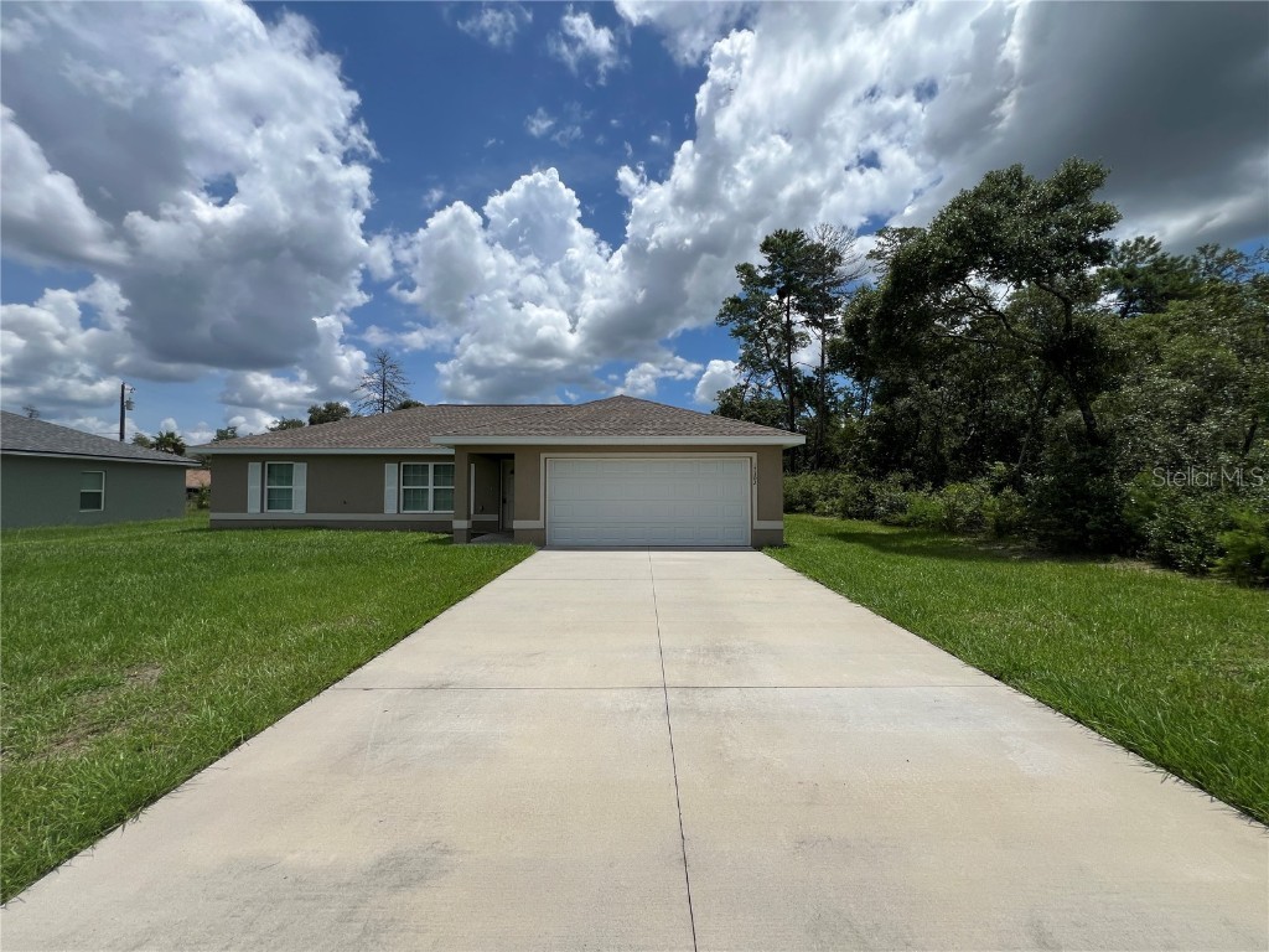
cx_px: 634
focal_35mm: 13
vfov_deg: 89.9
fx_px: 477
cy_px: 476
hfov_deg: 106.2
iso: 32
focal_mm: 1.57
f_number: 1.8
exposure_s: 1/3125
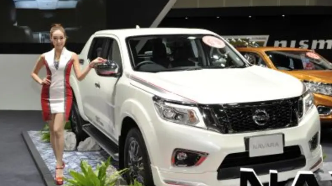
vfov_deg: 23.5
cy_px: 99
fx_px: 449
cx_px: 168
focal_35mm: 51
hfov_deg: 40.6
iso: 400
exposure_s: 1/125
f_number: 5.6
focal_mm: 48
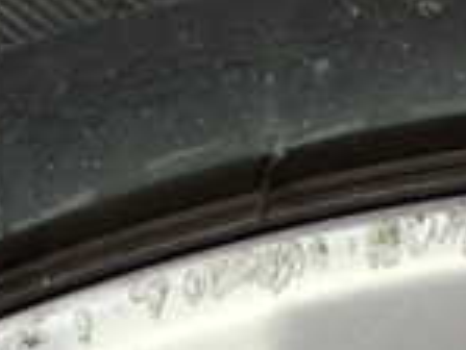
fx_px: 1630
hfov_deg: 15.6
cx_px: -109
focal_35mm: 121
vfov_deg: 11.1
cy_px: 697
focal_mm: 5.4
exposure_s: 1/50
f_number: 2.3
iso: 800
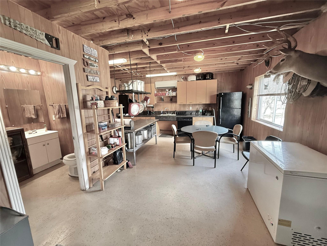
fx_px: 132
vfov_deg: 85.7
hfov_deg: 102.1
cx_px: 164
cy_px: 123
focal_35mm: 14
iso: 250
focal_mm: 2.22
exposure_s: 1/60
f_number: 2.2
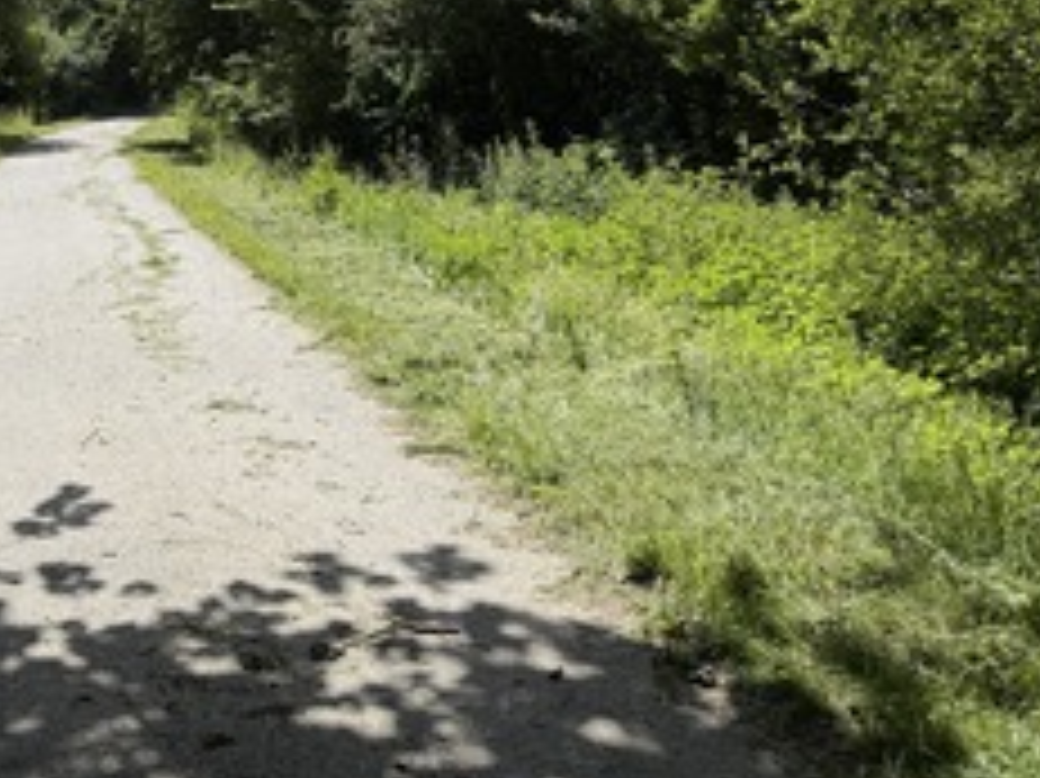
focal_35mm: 52
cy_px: -11
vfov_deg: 26.4
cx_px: 72
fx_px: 1561
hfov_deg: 34.4
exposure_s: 1/5714
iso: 100
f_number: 1.78
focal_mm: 6.76
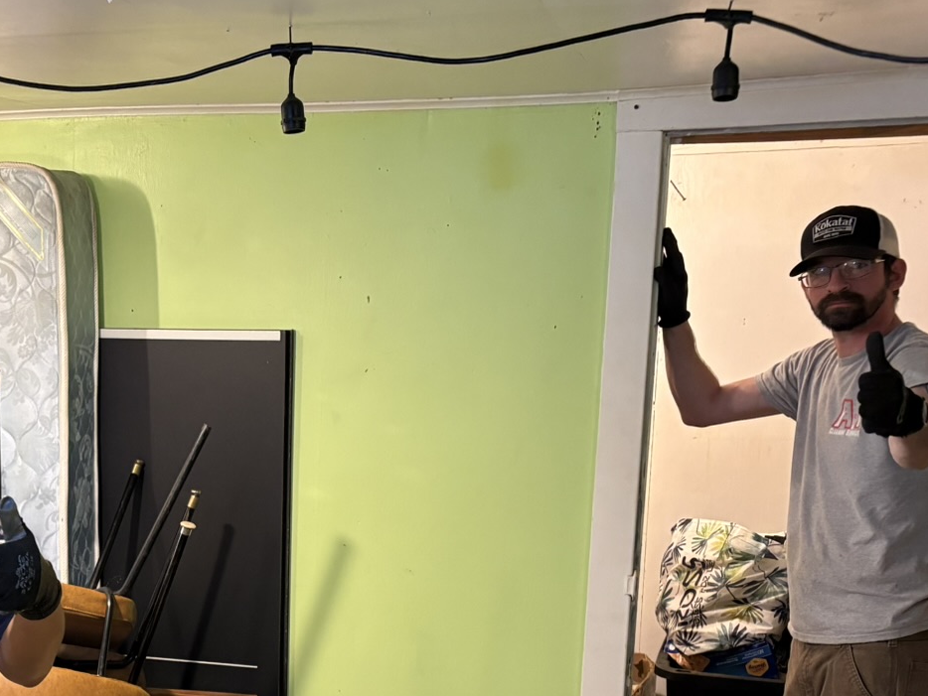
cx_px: 202
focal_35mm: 57
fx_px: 1528
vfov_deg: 24.9
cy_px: 626
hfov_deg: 32.9
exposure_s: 1/60
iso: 250
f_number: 1.6
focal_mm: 5.96
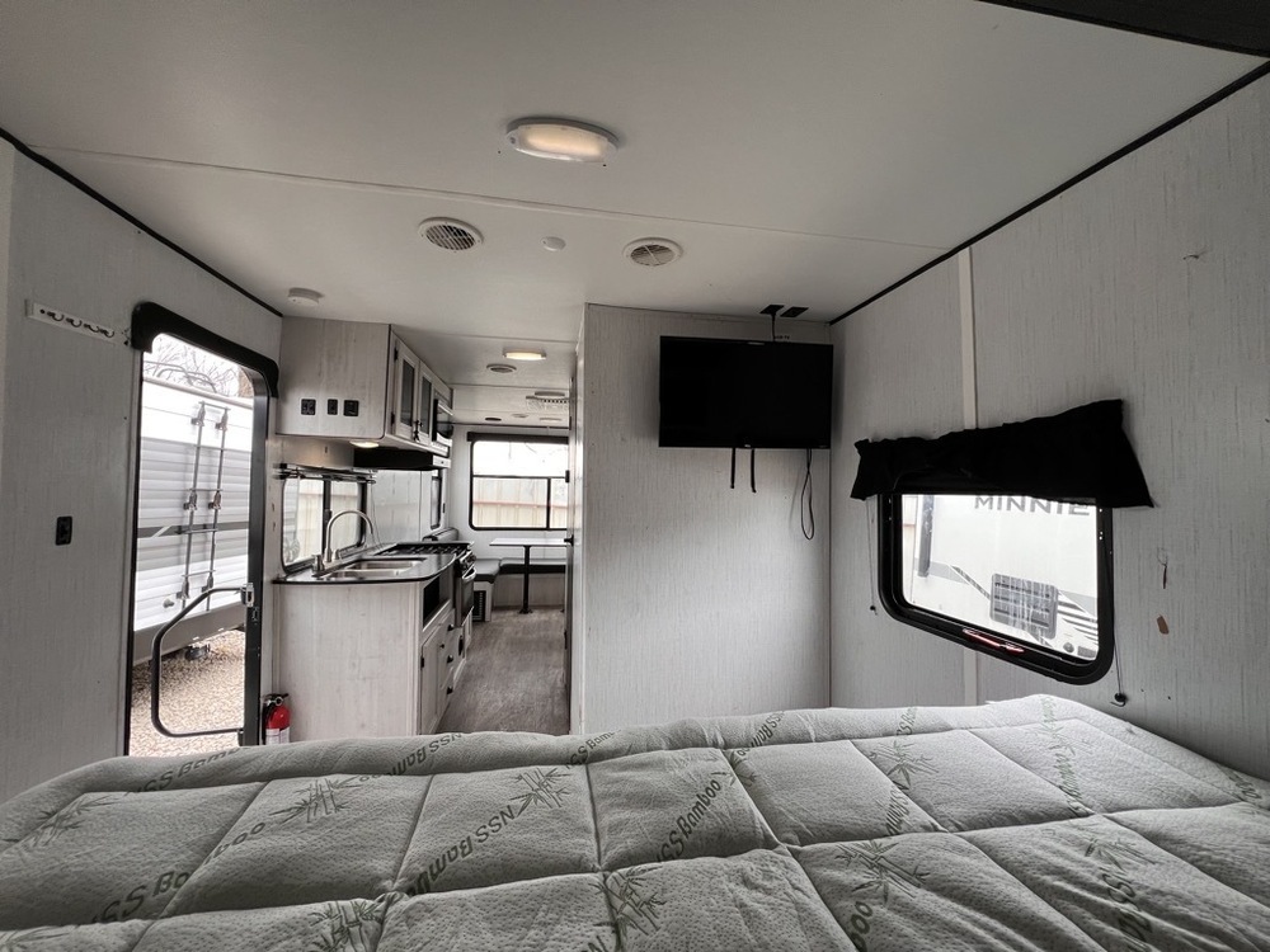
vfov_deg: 89.9
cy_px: 476
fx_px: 477
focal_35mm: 13
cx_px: 635
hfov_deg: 106.2
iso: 64
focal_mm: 1.57
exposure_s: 1/99
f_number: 1.8
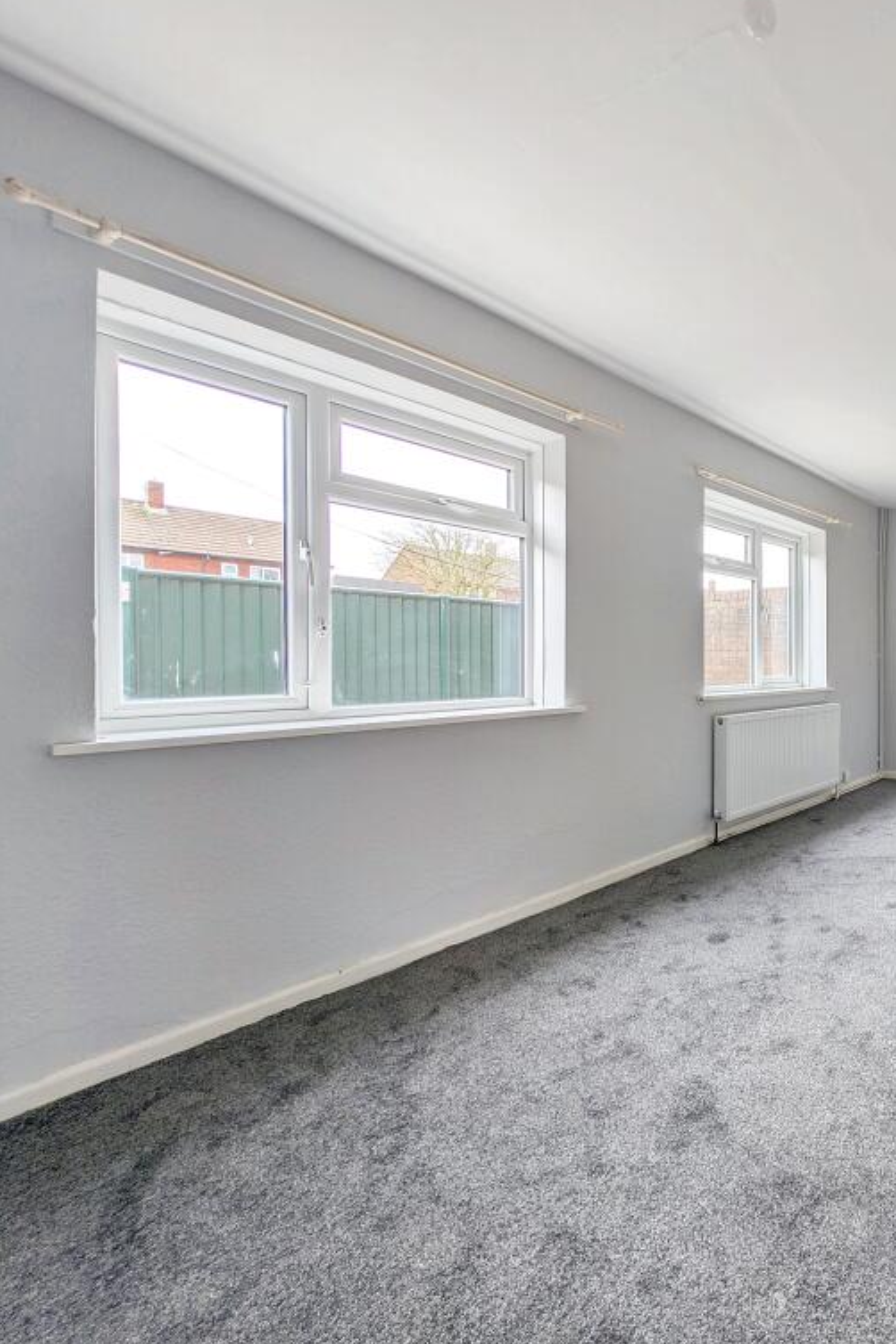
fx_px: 635
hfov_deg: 60.4
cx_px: 796
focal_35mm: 17
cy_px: 668
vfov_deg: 93.3
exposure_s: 1/123
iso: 41
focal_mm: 2.2
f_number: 1.9
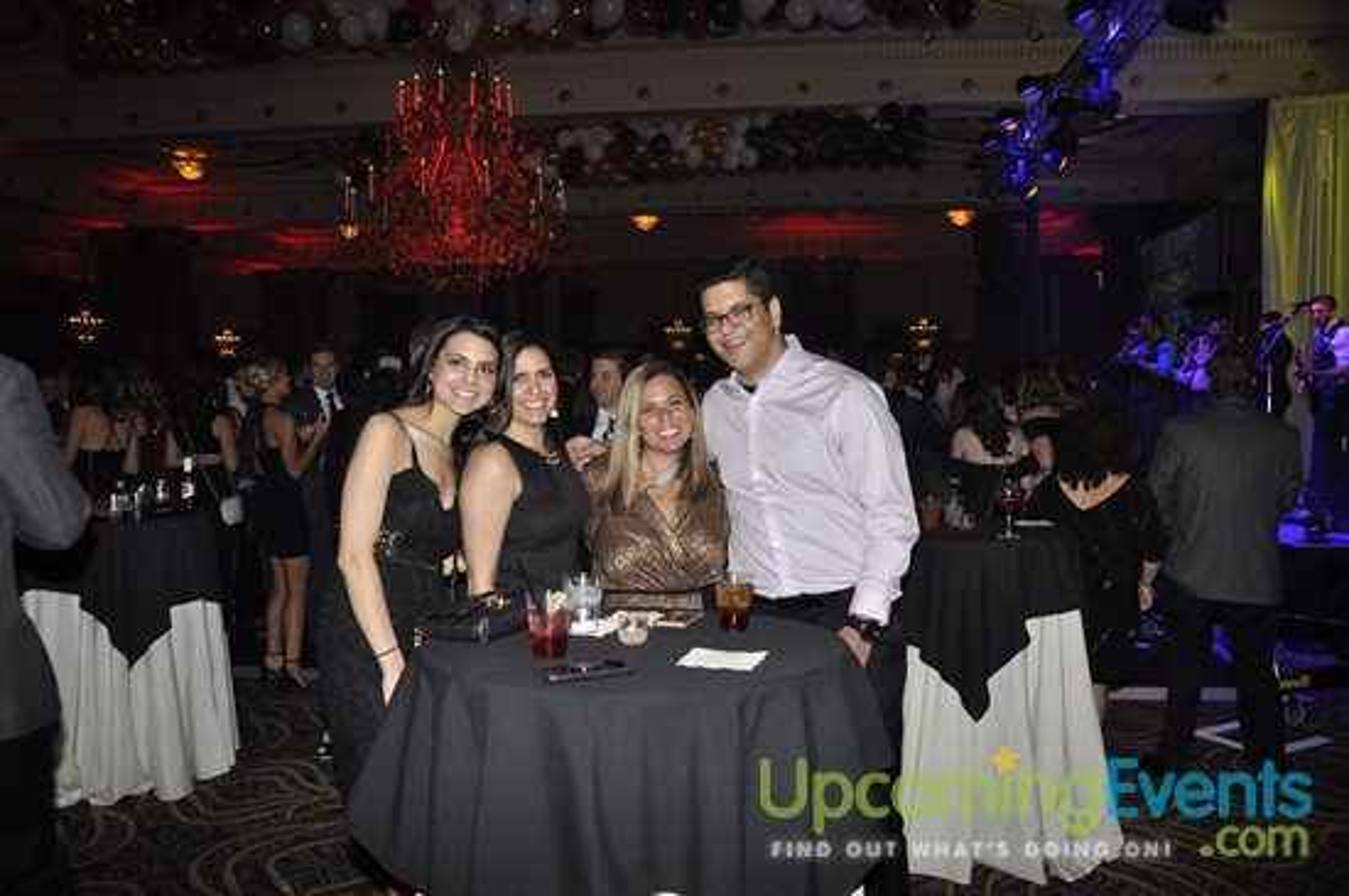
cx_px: 674
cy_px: 448
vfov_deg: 47.8
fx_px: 1010
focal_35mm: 27
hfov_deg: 67.5
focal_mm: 18
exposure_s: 1/60
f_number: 5
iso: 400
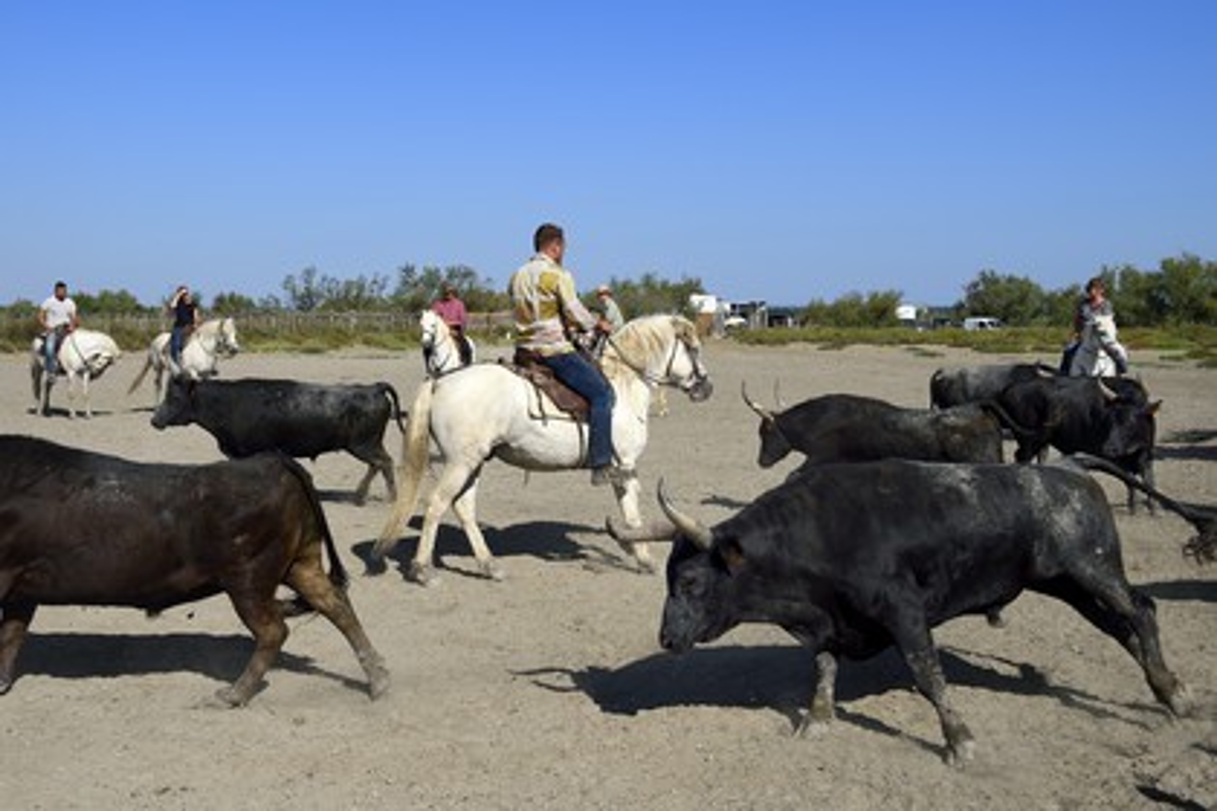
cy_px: 406
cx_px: 608
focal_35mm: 38
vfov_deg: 35.1
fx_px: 1285
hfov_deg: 50.7
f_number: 9
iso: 200
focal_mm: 38
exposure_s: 1/800
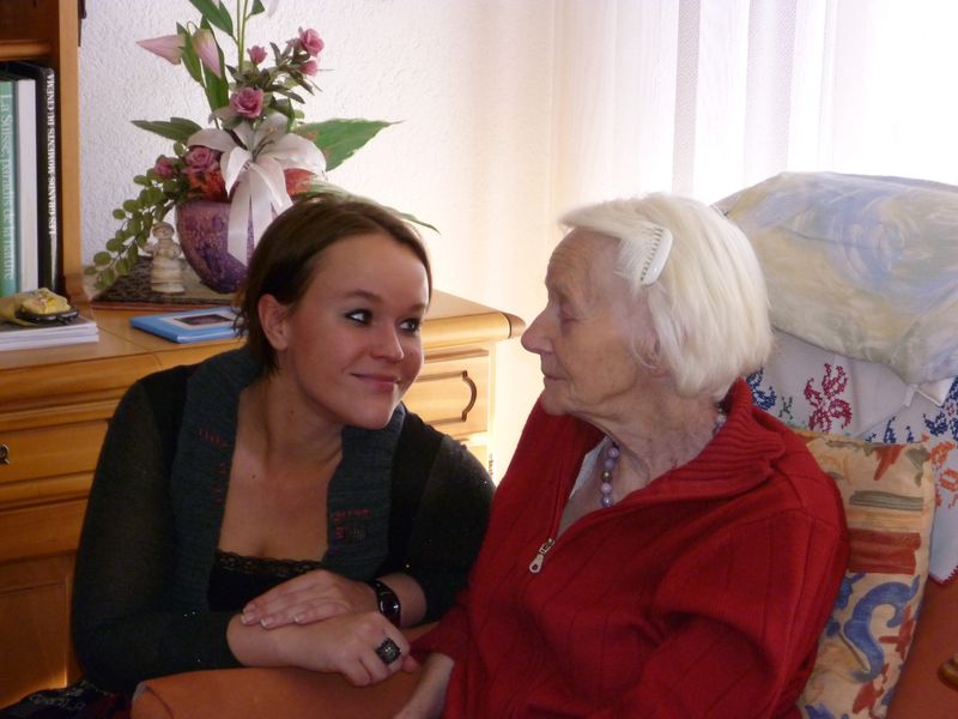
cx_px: 479
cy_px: 360
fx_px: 2795
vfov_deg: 14.6
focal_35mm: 101
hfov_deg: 19.4
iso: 320
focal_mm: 18
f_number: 5.6
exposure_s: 1/50
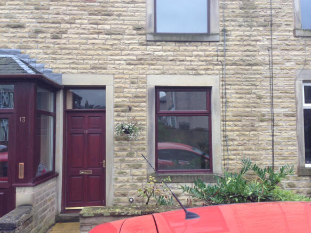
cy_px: 116
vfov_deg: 42.9
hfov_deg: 55.4
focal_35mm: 33
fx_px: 296
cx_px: 156
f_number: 2.4
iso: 50
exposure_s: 1/40
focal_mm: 4.12
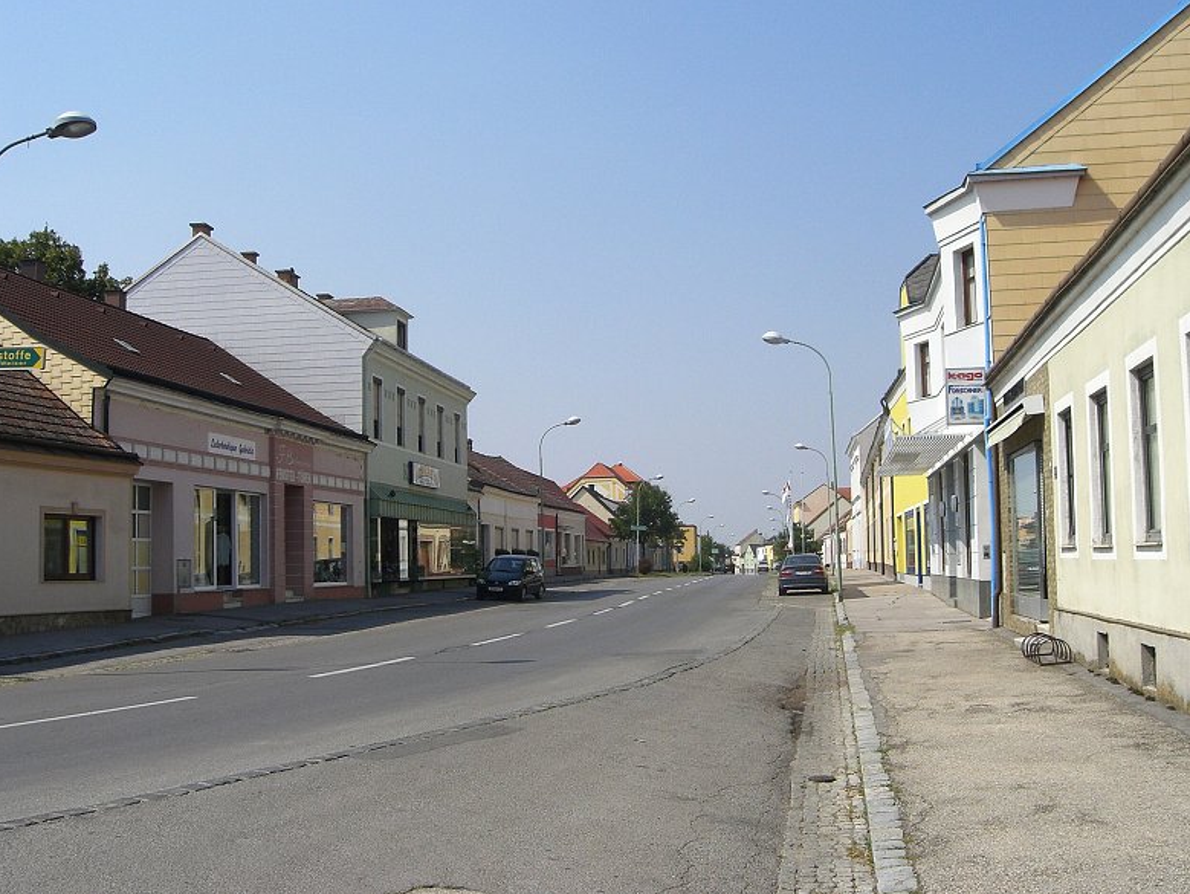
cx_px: 603
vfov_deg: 36.8
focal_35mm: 39
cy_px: 445
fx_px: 1341
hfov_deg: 47.8
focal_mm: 6.3
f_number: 4.4
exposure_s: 1/1000
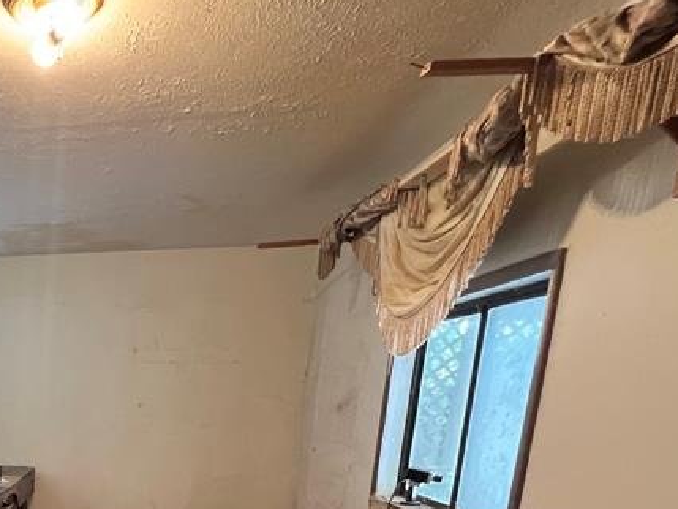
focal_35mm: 31
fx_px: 607
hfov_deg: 47.6
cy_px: 547
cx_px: -11
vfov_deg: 38.4
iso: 500
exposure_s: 1/60
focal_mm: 1.57
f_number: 1.8
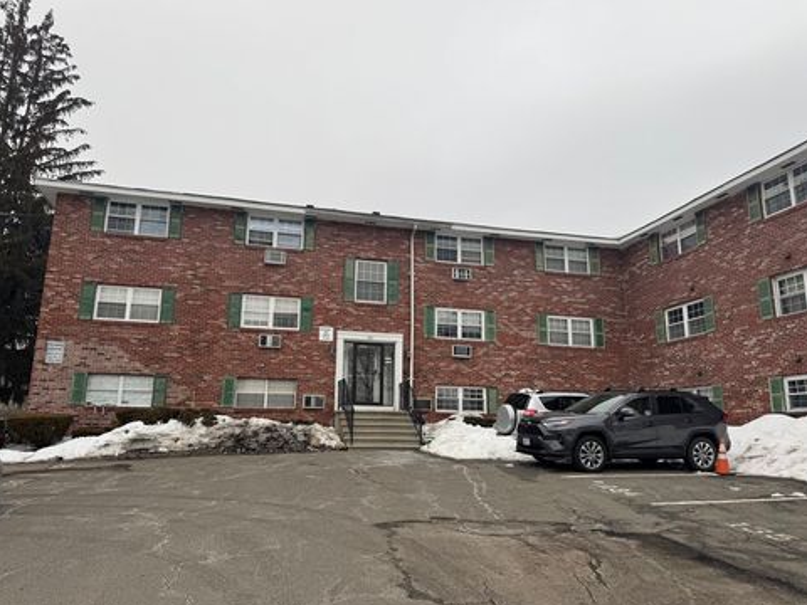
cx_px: 390
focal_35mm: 25
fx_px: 583
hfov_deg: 69.4
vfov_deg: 54.9
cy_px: 312
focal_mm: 6.76
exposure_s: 1/527
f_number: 1.78
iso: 80
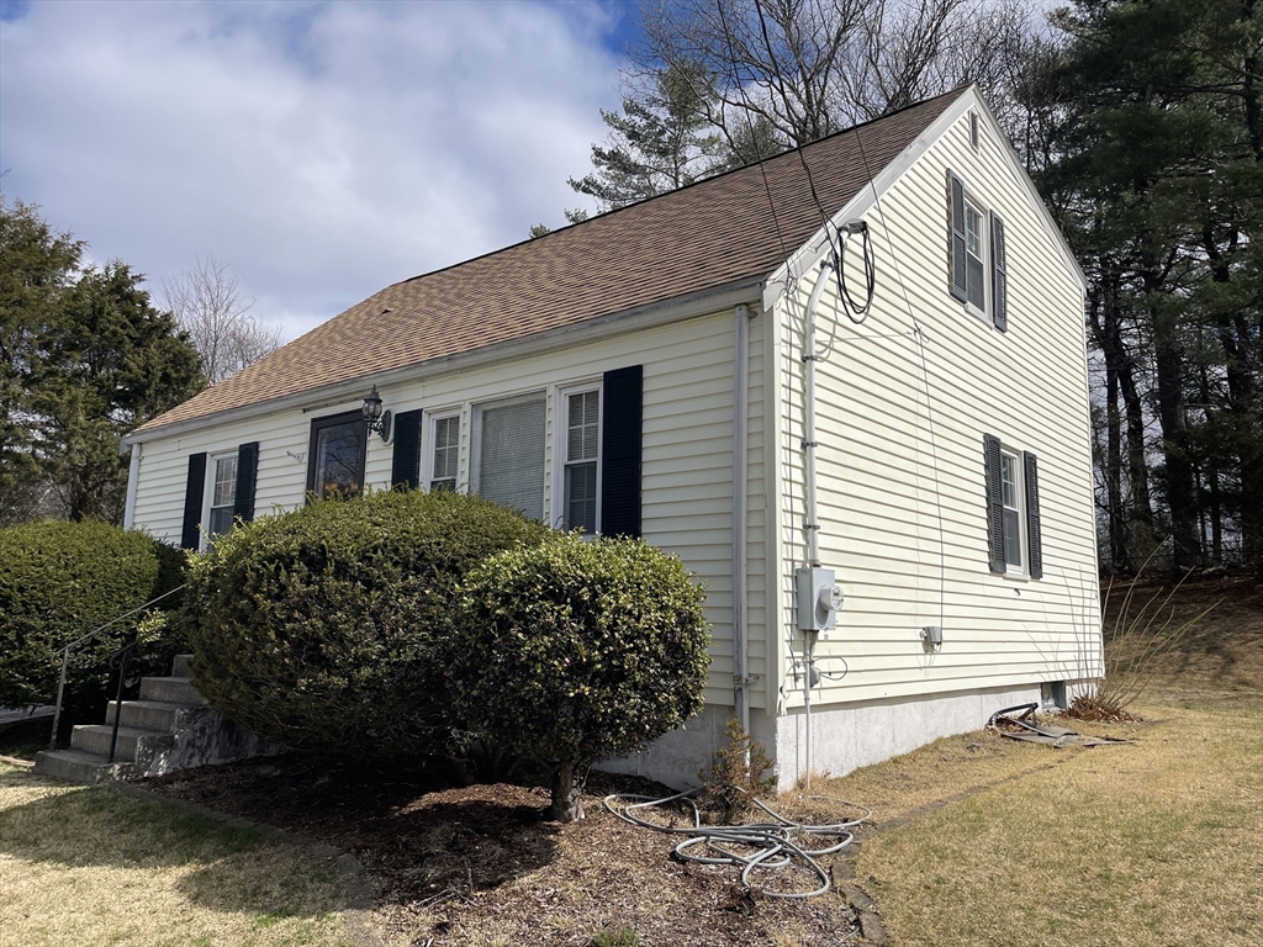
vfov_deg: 54.9
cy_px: 474
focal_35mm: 25
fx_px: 912
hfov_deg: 69.4
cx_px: 632
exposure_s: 1/7407
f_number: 1.6
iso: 32
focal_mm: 5.1
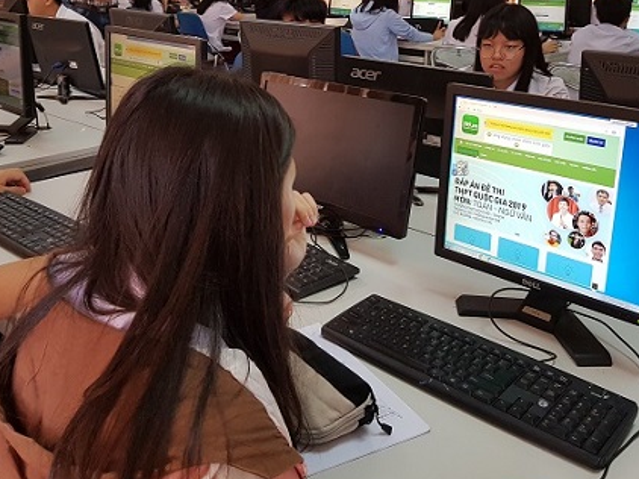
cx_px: 350
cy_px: 157
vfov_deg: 38.2
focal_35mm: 37
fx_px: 683
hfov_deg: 50.1
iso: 250
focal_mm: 4.2
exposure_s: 1/100
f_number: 1.7
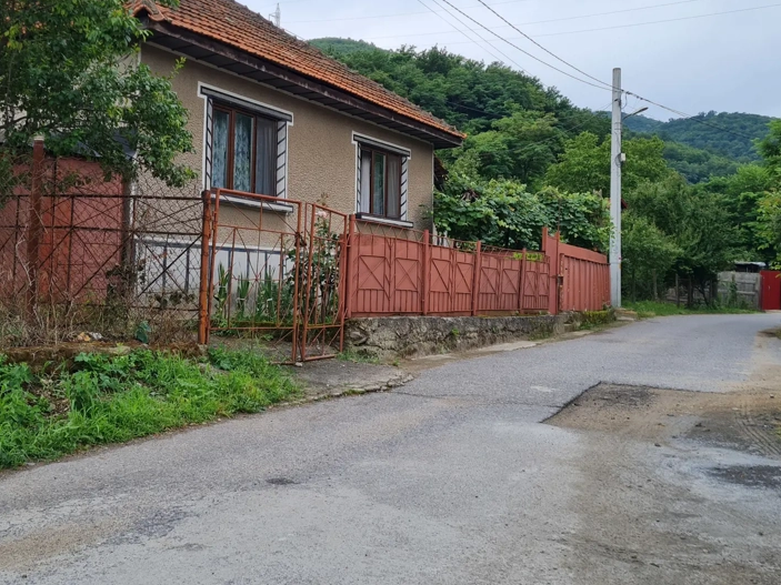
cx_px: 304
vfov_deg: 38.5
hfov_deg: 49.8
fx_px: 835
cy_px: 229
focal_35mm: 37
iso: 50
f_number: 1.8
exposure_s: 1/742
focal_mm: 5.4
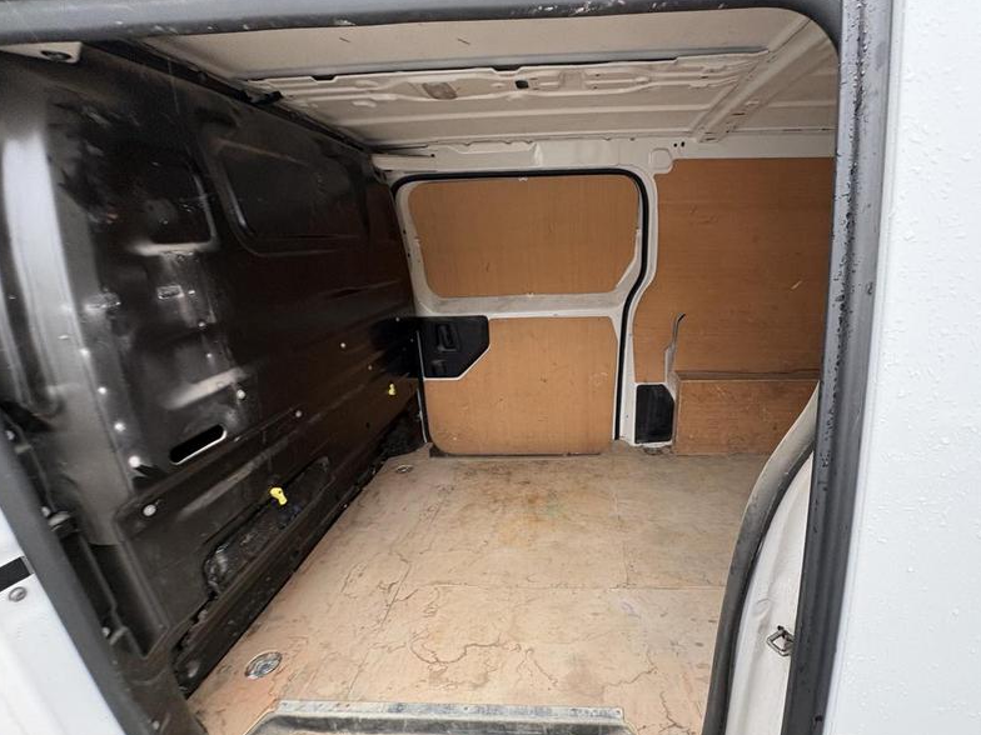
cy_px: 412
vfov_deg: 77.8
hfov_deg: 94.1
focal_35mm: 16
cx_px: 548
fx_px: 453
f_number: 2.2
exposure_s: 1/61
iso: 250
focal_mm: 2.22
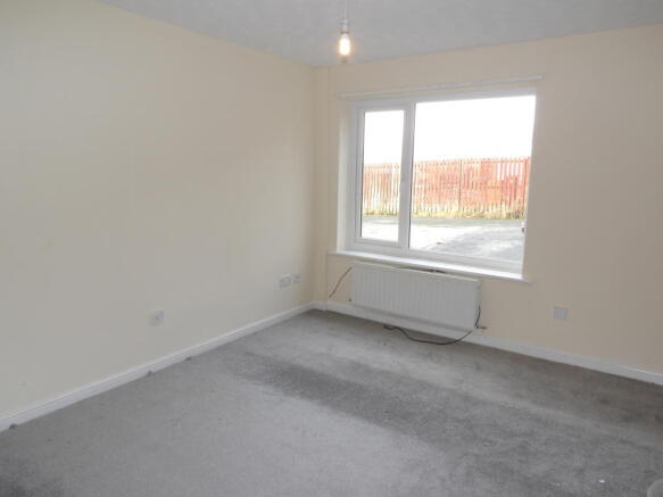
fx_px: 460
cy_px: 248
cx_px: 332
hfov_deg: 71.6
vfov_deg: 56.8
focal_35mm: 24
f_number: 4.1
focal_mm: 4.3
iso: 131
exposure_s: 1/30
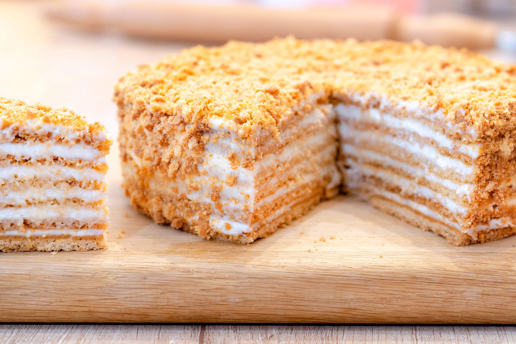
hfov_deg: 22.6
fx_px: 1290
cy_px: 172
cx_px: 258
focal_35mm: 90
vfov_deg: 15.2
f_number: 5
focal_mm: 60
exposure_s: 1/4
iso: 200
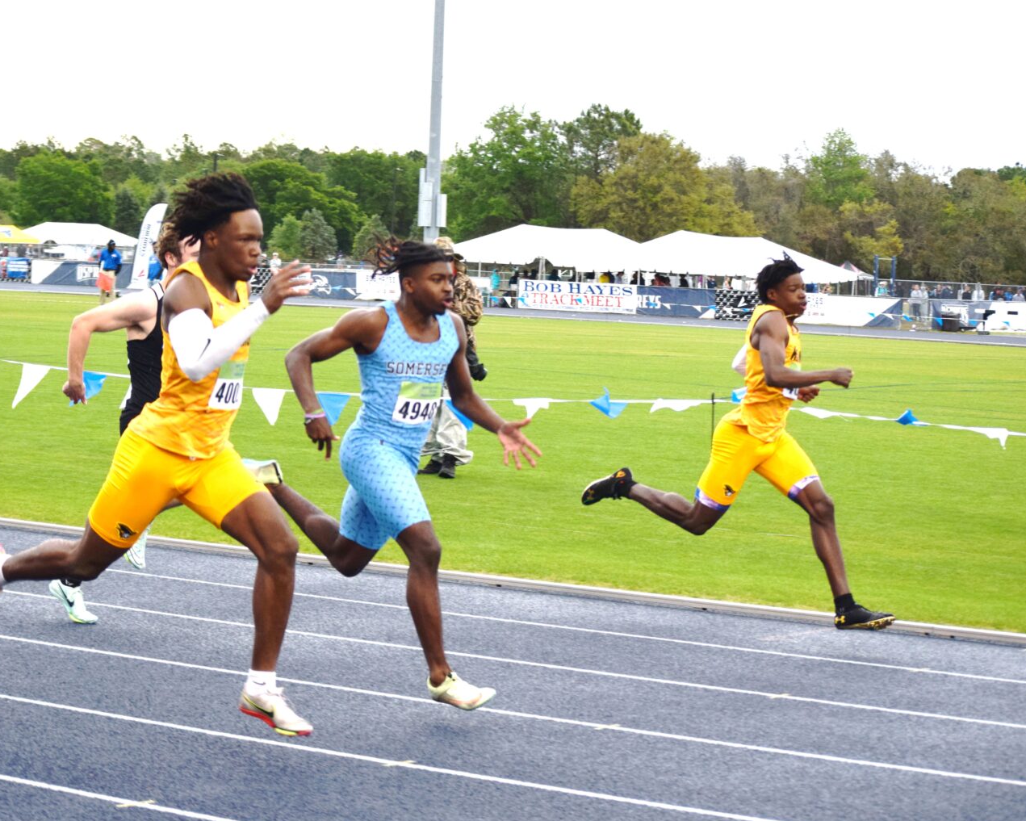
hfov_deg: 20.5
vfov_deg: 16.4
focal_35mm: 94
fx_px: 2841
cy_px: 412
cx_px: 457
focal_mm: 55
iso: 560
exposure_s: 1/1000
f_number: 4
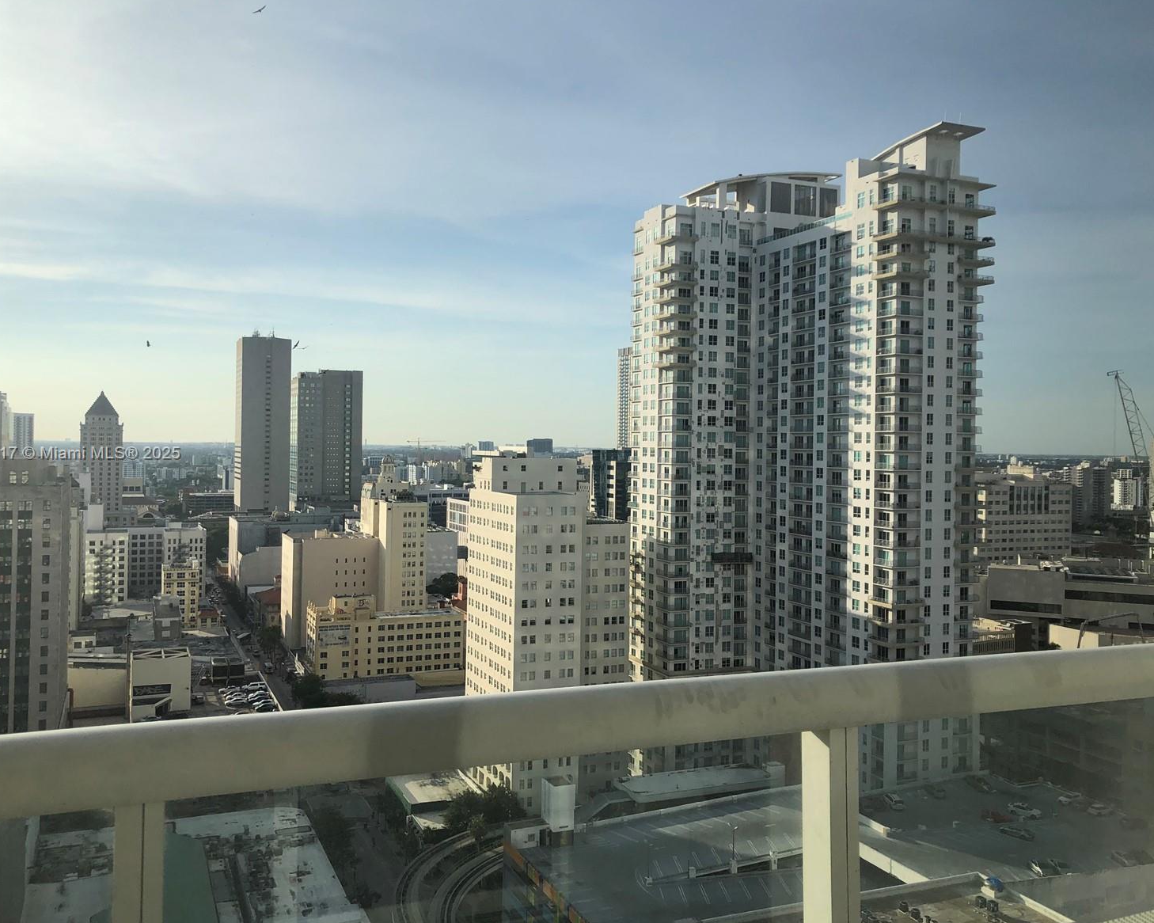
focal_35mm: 30
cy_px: 454
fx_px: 1024
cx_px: 560
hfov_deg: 58.8
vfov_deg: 48.5
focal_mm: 3.99
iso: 20
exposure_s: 1/1567
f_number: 1.8
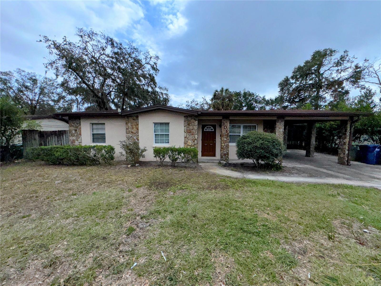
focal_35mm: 14
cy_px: 143
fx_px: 154
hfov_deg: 102.1
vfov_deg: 85.7
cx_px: 190
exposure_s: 1/5263
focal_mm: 2.22
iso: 32
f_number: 2.2
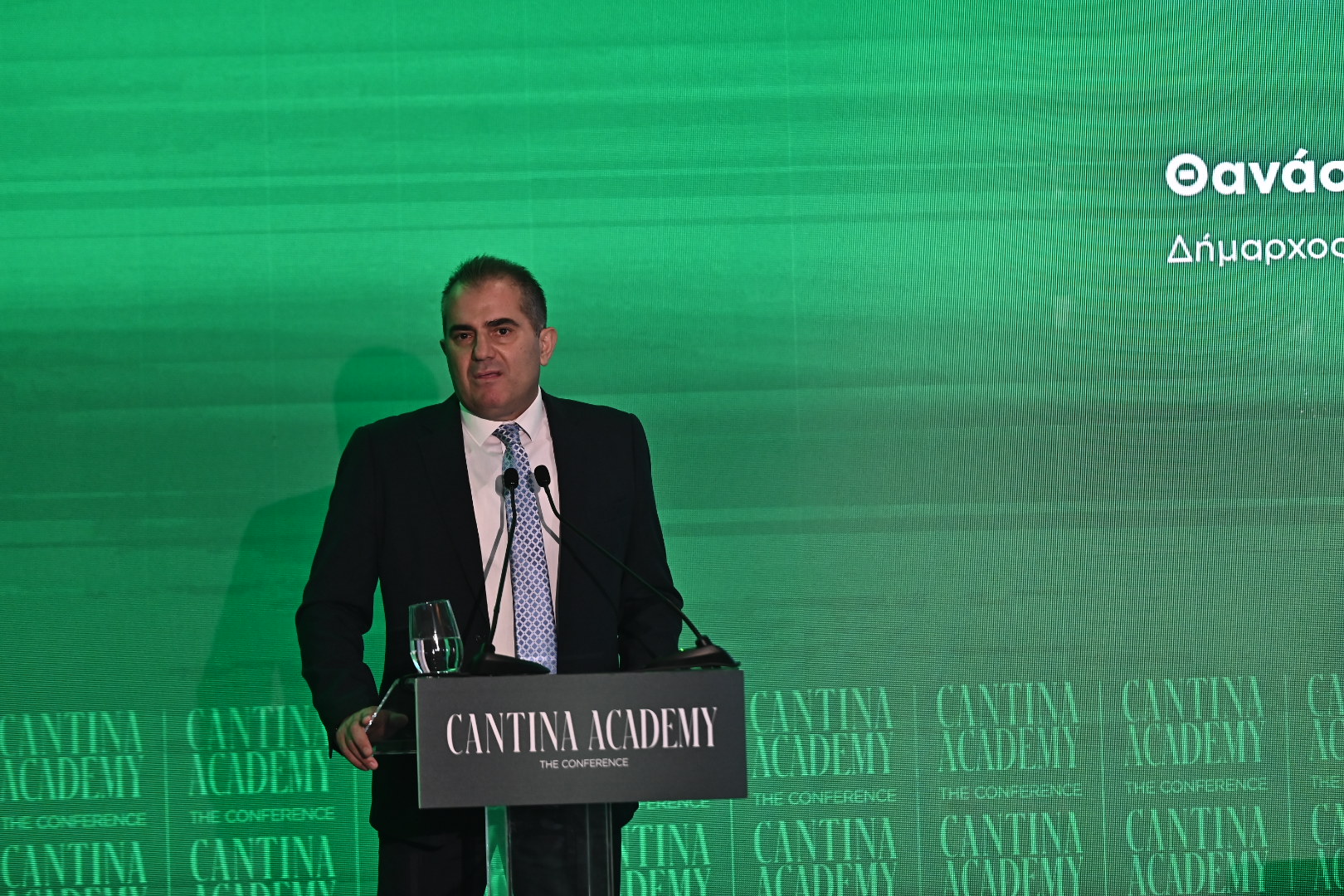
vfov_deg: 6.9
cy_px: 448
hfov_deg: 10.3
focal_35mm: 200
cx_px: 672
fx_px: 7466
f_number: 3.2
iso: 1250
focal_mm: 200
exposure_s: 1/125
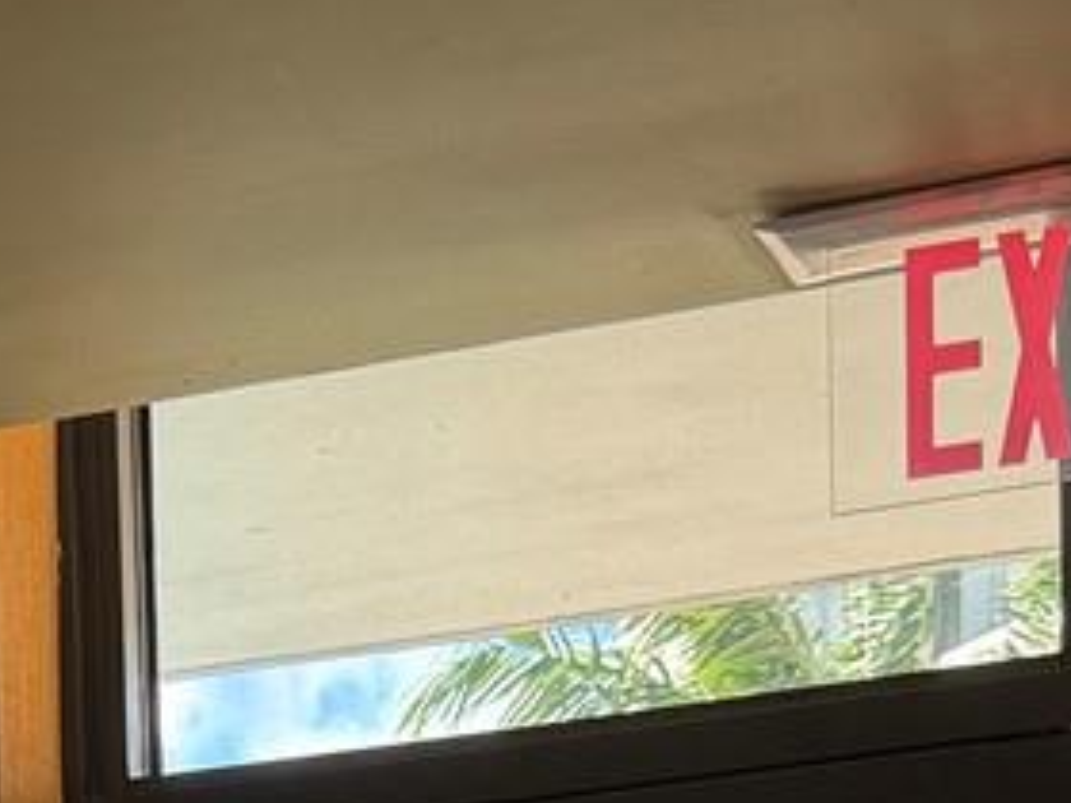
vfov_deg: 9.6
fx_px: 4239
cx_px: 122
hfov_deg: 14.3
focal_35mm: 137
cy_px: 1958
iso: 80
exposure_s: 1/192
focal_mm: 6.76
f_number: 1.78
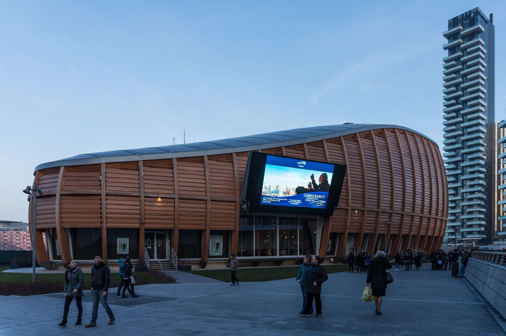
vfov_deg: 47.8
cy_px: 168
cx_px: 253
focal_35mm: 27
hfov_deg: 67.4
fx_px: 379
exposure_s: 1/60
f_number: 8
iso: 250
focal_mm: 18
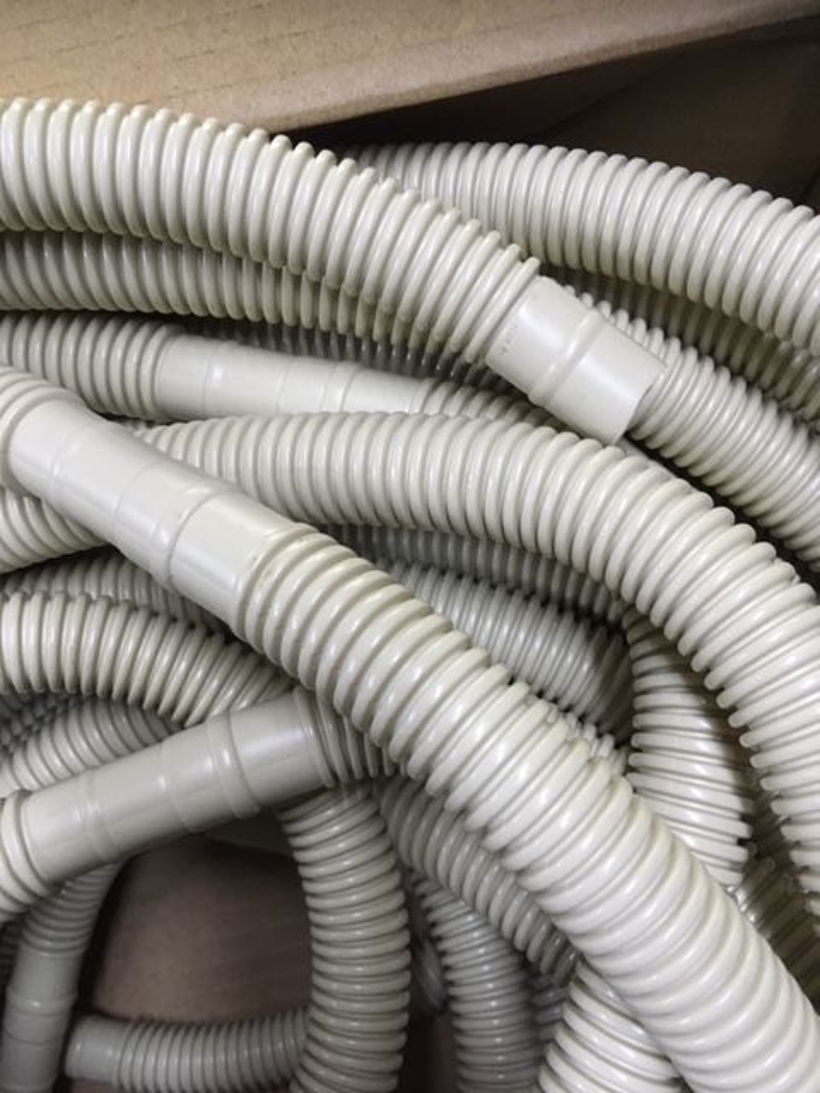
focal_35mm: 29
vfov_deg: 61.7
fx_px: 916
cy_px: 546
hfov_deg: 48.2
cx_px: 410
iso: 200
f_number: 2.2
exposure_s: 1/33
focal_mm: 4.15
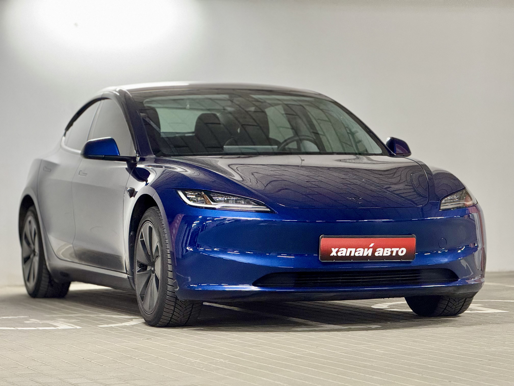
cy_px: 193
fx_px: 1782
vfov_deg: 12.3
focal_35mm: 120
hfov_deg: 16.4
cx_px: 257
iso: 400
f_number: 2.8
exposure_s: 1/50
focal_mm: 15.66
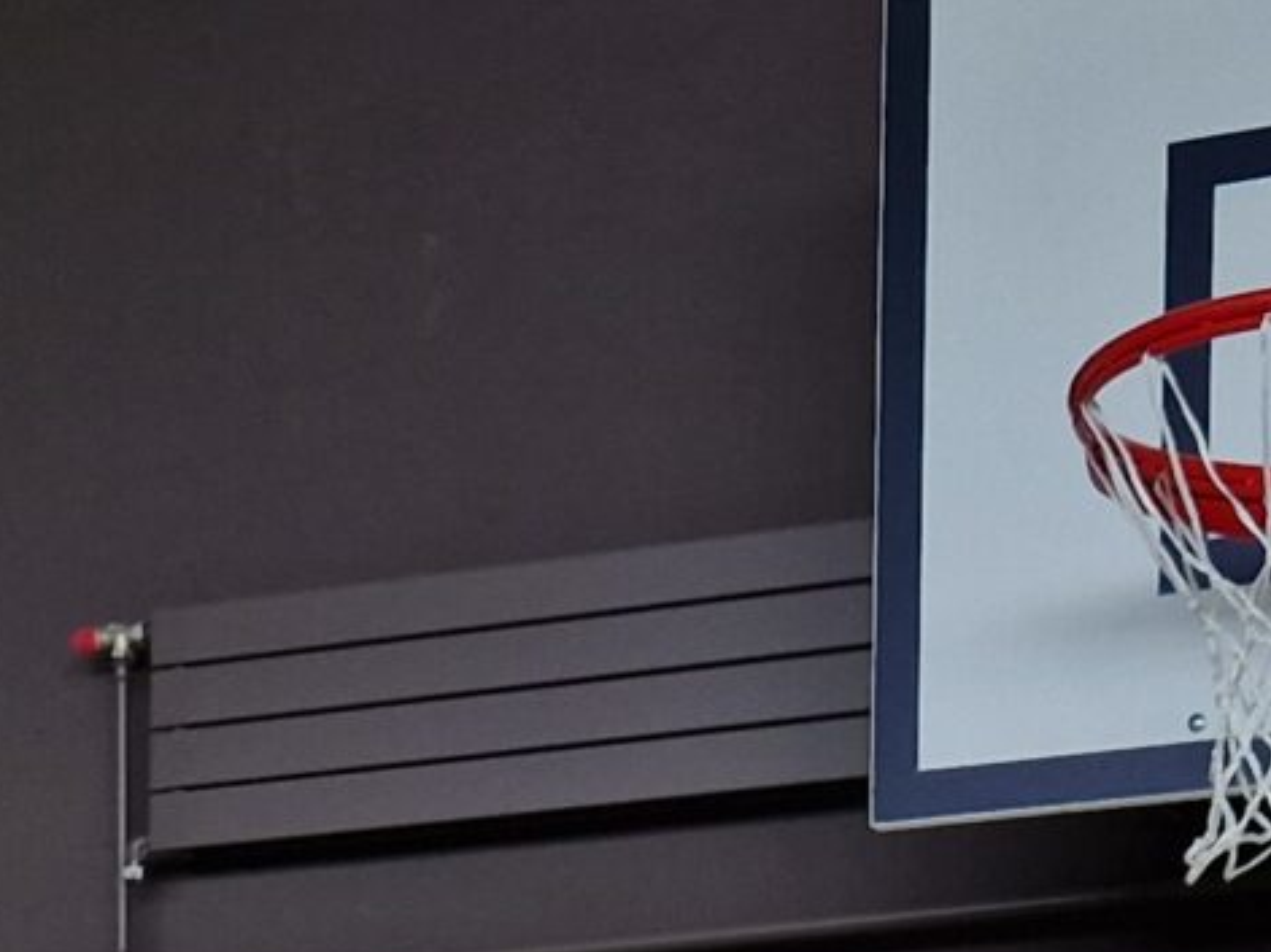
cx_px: 542
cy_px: 1980
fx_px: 4588
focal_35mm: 125
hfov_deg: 15.8
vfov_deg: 10.7
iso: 80
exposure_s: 1/180
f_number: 1.8
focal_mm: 5.4
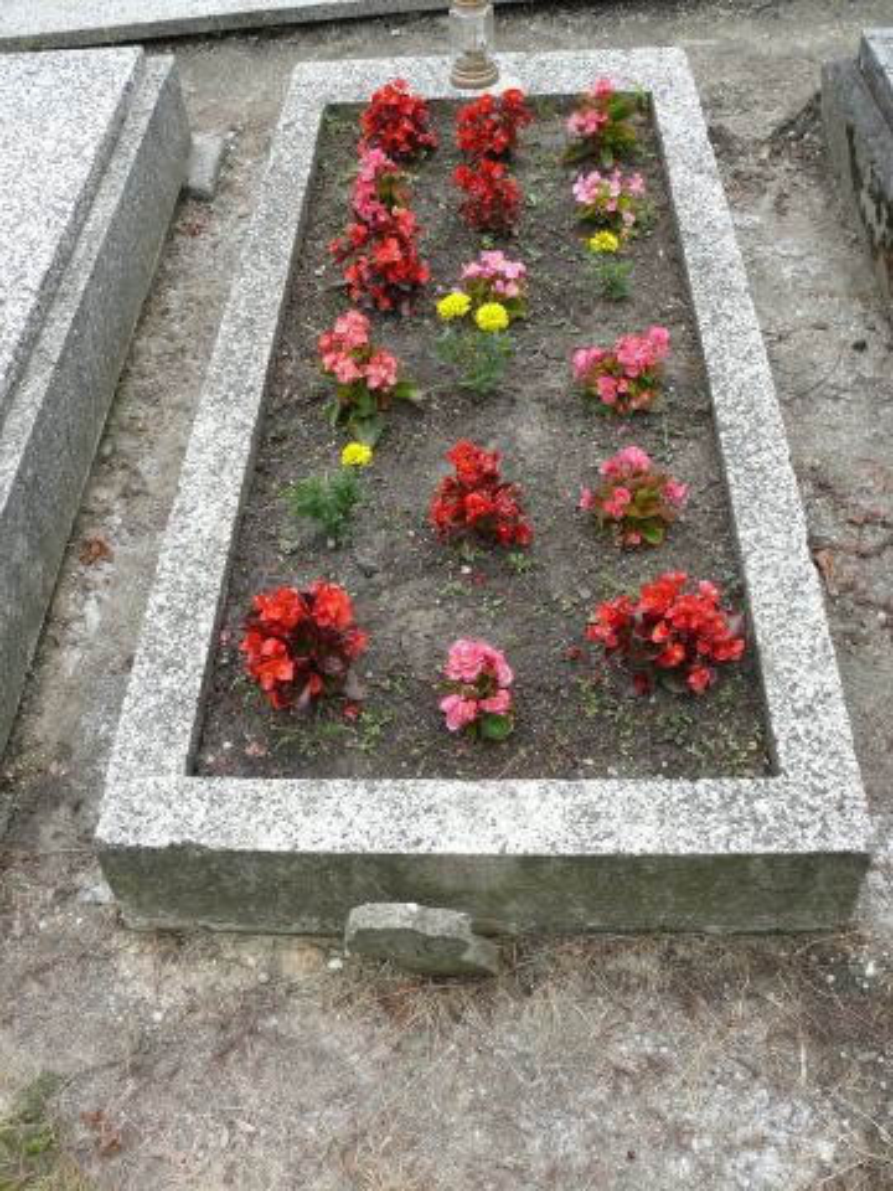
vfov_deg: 52.6
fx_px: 1204
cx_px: 446
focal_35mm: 35
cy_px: 596
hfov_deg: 40.7
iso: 100
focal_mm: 7.4
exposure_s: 1/160
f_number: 4
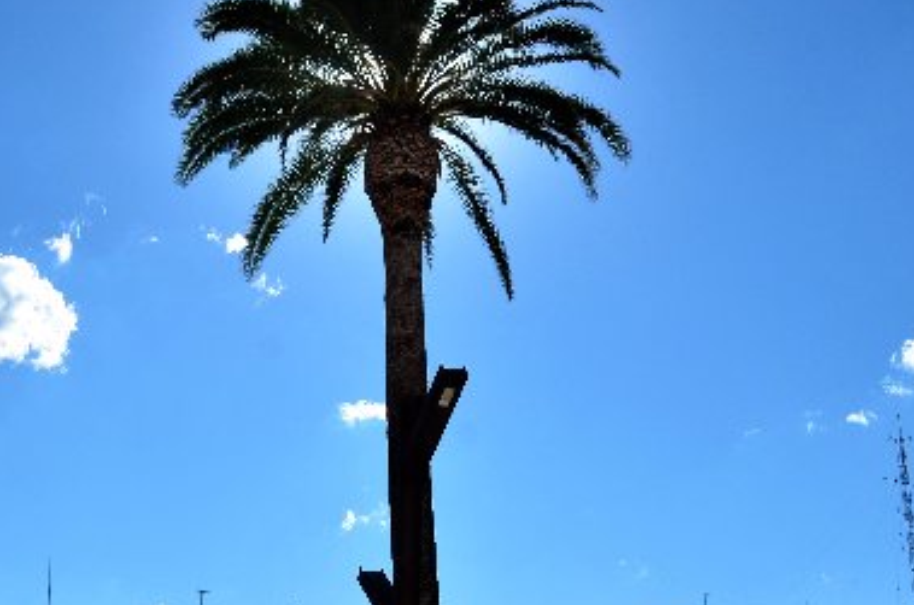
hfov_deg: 35.1
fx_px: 1444
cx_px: 400
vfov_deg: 23.1
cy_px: 535
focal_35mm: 57
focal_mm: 18
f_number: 10
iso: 320
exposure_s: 1/320
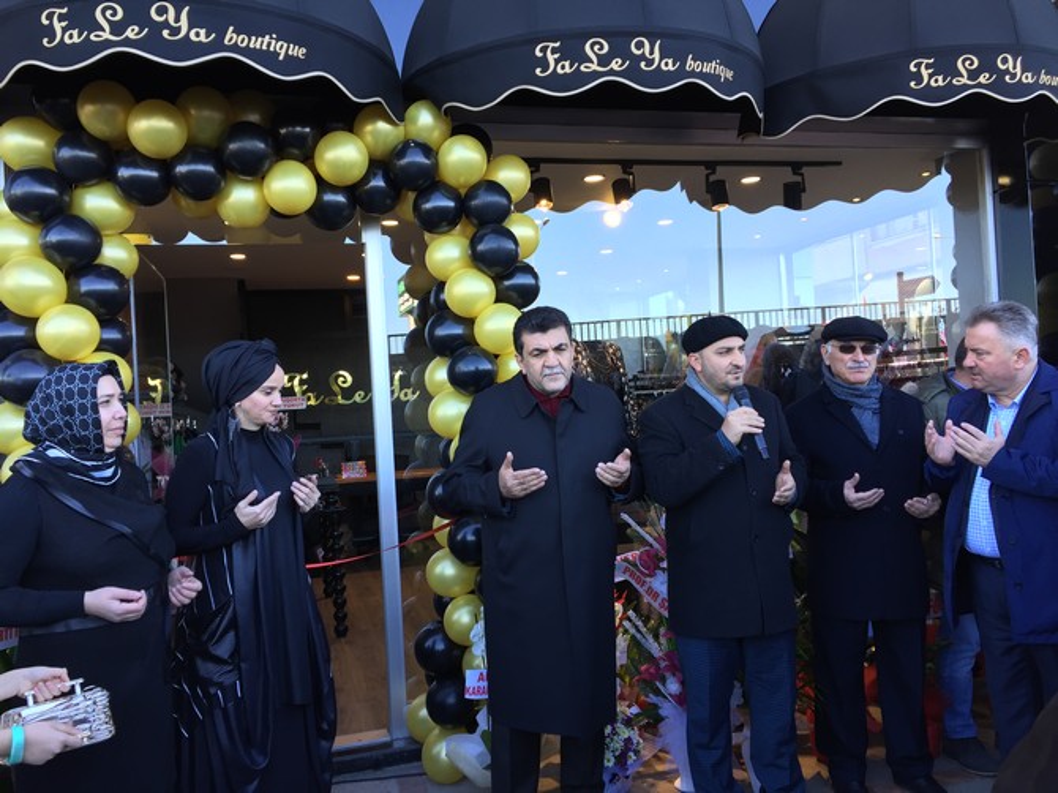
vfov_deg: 48.2
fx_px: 886
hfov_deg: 61.7
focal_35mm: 29
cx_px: 529
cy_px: 396
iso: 40
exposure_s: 1/100
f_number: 2.2
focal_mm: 4.15
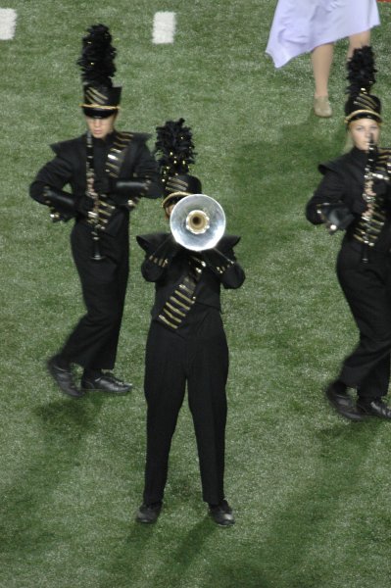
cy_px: 294
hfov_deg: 2.3
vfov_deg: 3.4
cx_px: 196
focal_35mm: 600
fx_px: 9791
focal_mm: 400
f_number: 5.6
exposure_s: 1/60
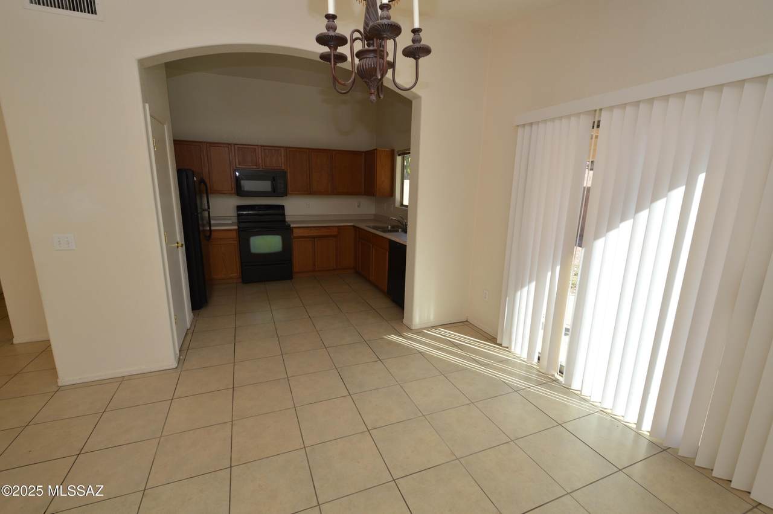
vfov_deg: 77.2
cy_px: 257
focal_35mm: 15
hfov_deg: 100.4
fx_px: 322
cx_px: 386
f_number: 5.6
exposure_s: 1/125
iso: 220
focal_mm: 10
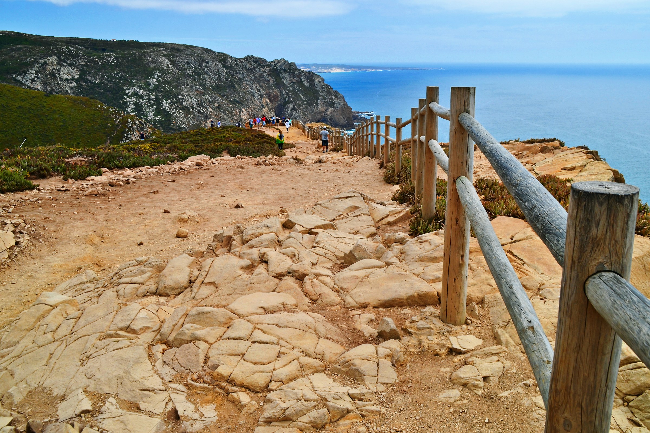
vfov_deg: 40.0
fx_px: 596
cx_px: 325
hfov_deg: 57.2
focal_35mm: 33
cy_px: 216
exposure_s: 1/160
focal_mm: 22
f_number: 13
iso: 100
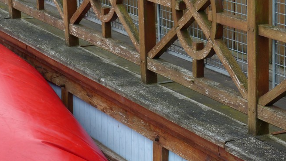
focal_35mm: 142
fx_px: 1077
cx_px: 84
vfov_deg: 8.5
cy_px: 153
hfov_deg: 15.1
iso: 100
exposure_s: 1/250
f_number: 4
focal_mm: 16.1
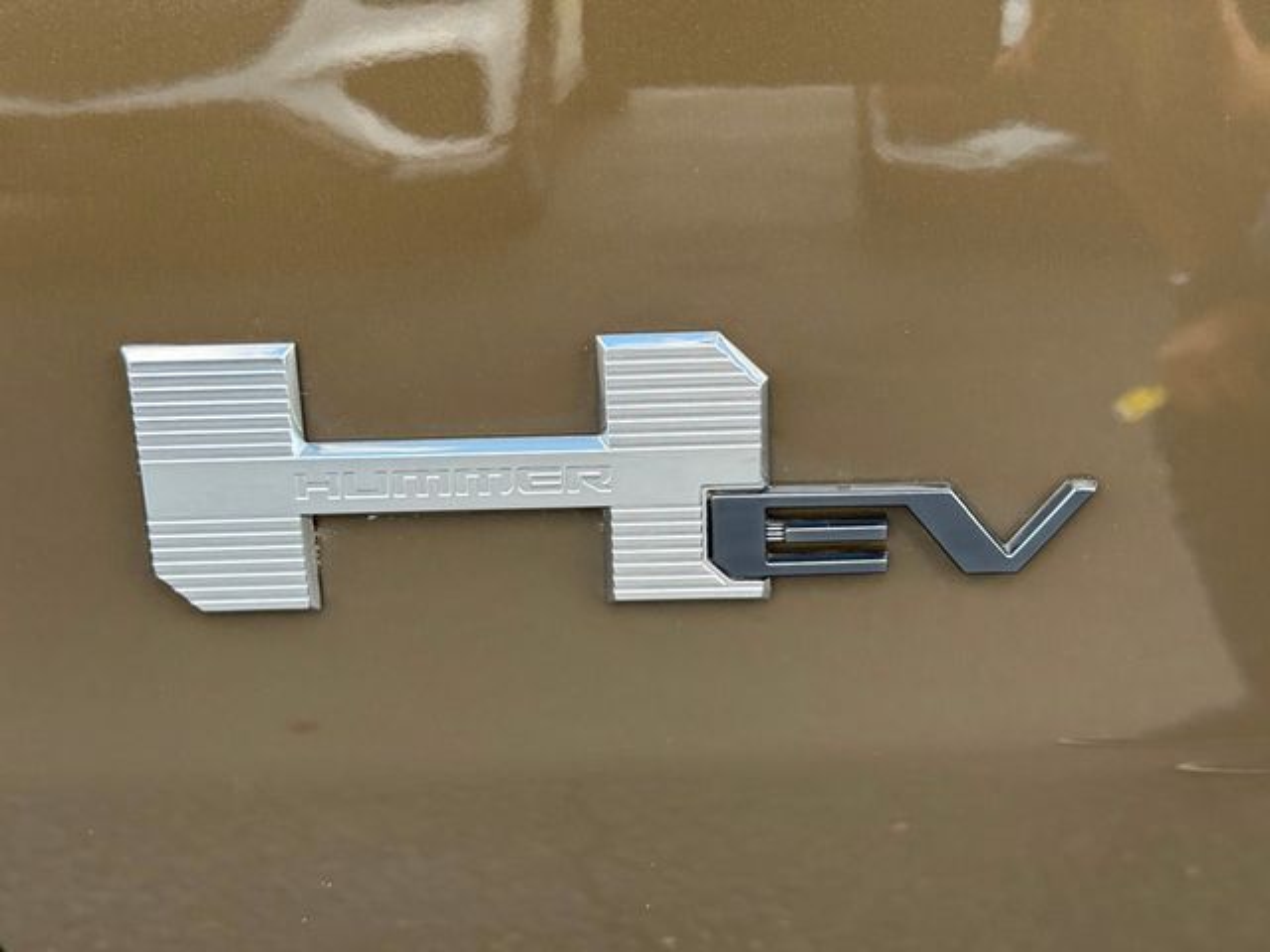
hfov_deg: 39.7
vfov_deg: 30.3
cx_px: 635
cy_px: 476
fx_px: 1761
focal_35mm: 48
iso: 80
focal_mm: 6.76
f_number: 1.78
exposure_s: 1/472
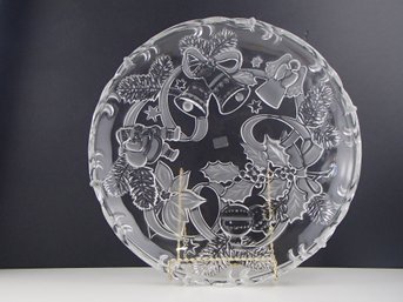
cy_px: 151
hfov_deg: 50.2
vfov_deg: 38.6
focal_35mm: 37
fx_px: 431
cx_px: 202
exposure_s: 1/160
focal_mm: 6.64
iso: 400
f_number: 4.7
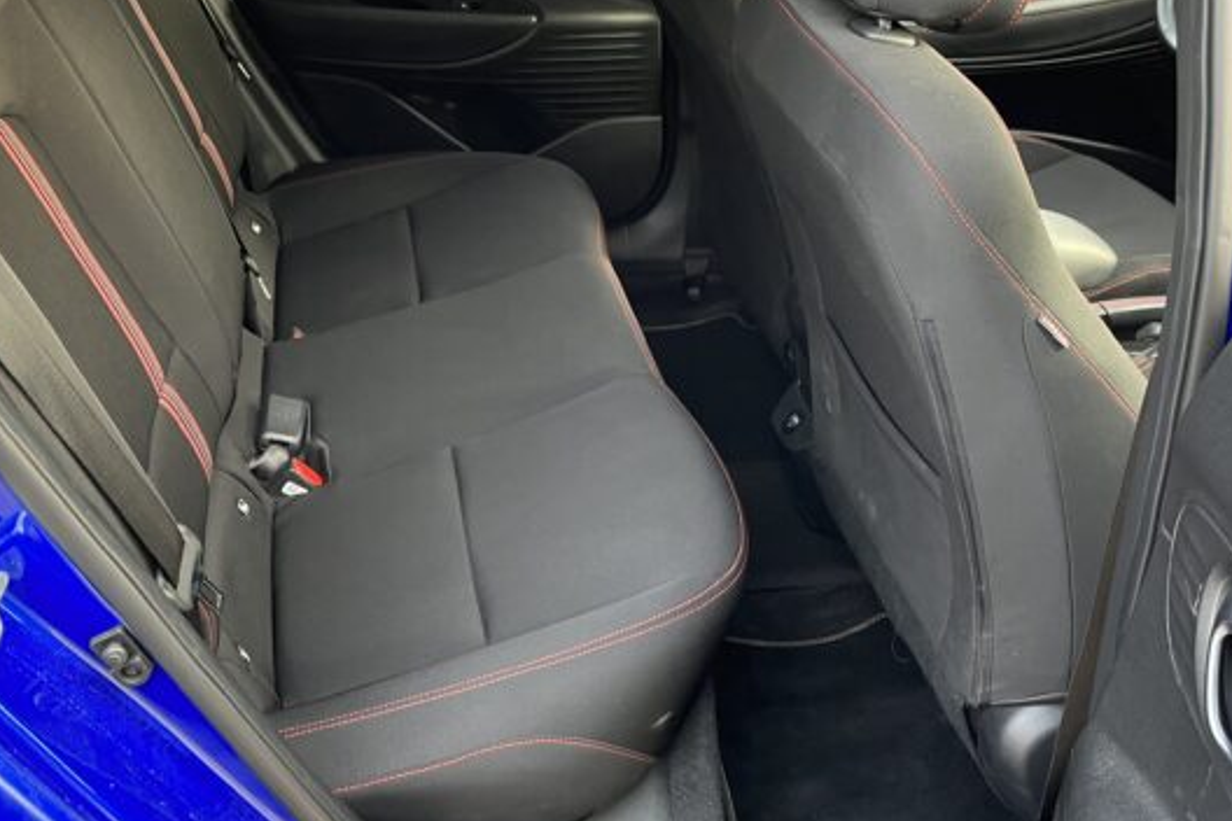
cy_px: 348
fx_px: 1403
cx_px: 499
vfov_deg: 32.6
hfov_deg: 47.2
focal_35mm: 41
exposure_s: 1/65
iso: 125
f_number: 1.6
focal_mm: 5.1
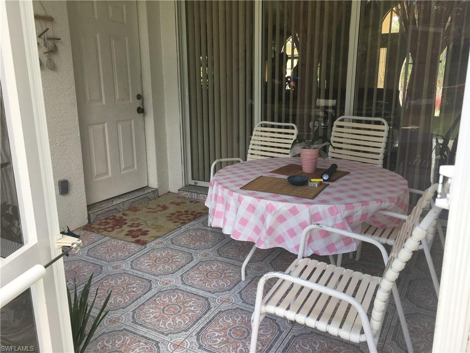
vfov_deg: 48.2
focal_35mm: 29
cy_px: 176
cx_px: 235
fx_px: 394
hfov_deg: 61.7
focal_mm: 4.15
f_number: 2.2
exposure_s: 1/120
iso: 25
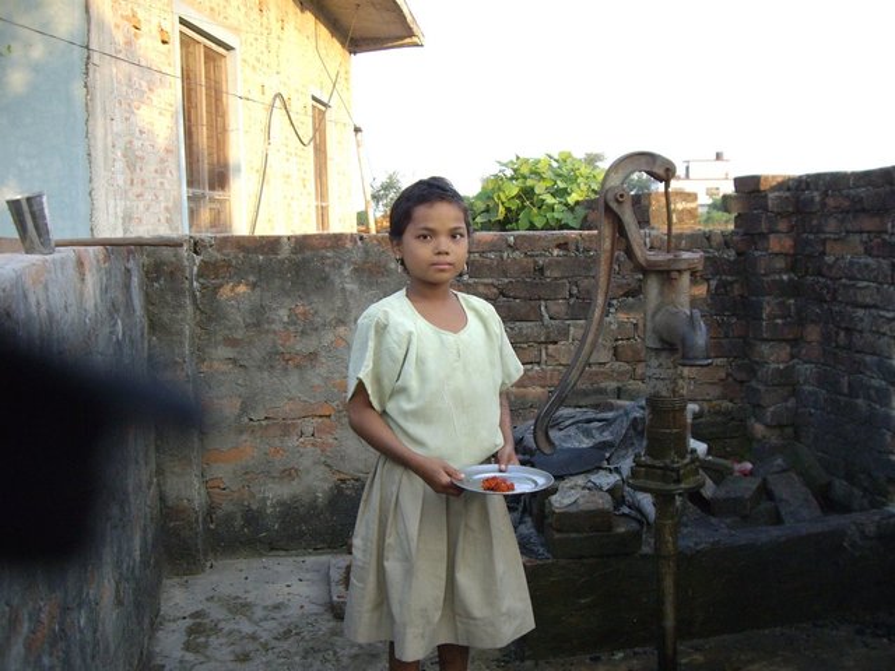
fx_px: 982
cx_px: 448
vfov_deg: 37.7
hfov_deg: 49.0
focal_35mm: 38
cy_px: 336
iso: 200
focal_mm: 6.2
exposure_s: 1/250
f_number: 2.7
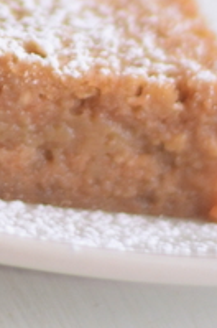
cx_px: -168
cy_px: -181
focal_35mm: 374
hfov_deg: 3.6
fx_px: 3393
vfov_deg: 5.5
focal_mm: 50
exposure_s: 1/1250
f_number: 1.8
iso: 800
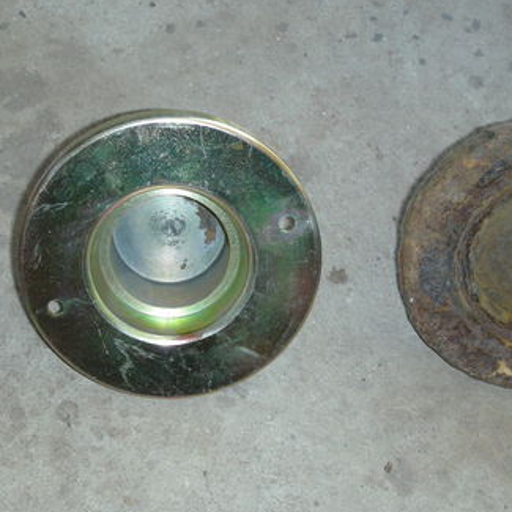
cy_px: 284
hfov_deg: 28.1
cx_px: 202
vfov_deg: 28.1
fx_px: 1021
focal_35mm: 61
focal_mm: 5.8
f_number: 2.8
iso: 50
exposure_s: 1/60
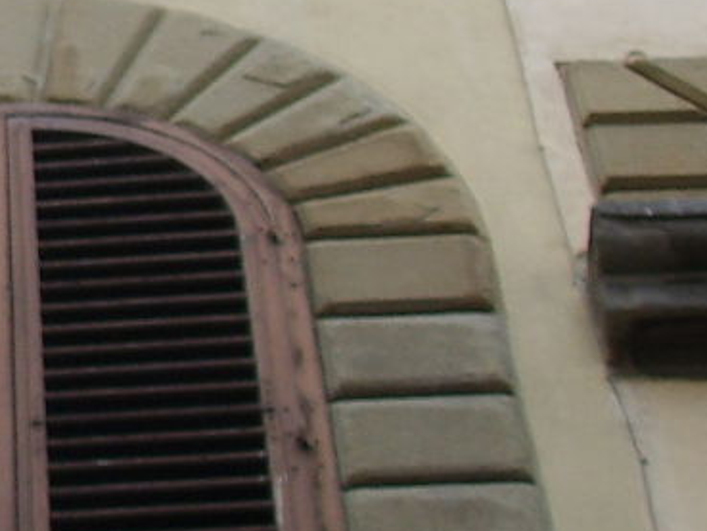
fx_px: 3453
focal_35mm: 169
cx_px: -567
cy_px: 21
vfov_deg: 8.7
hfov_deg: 10.9
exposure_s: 1/180
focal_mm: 6.6
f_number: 3.5
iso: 50
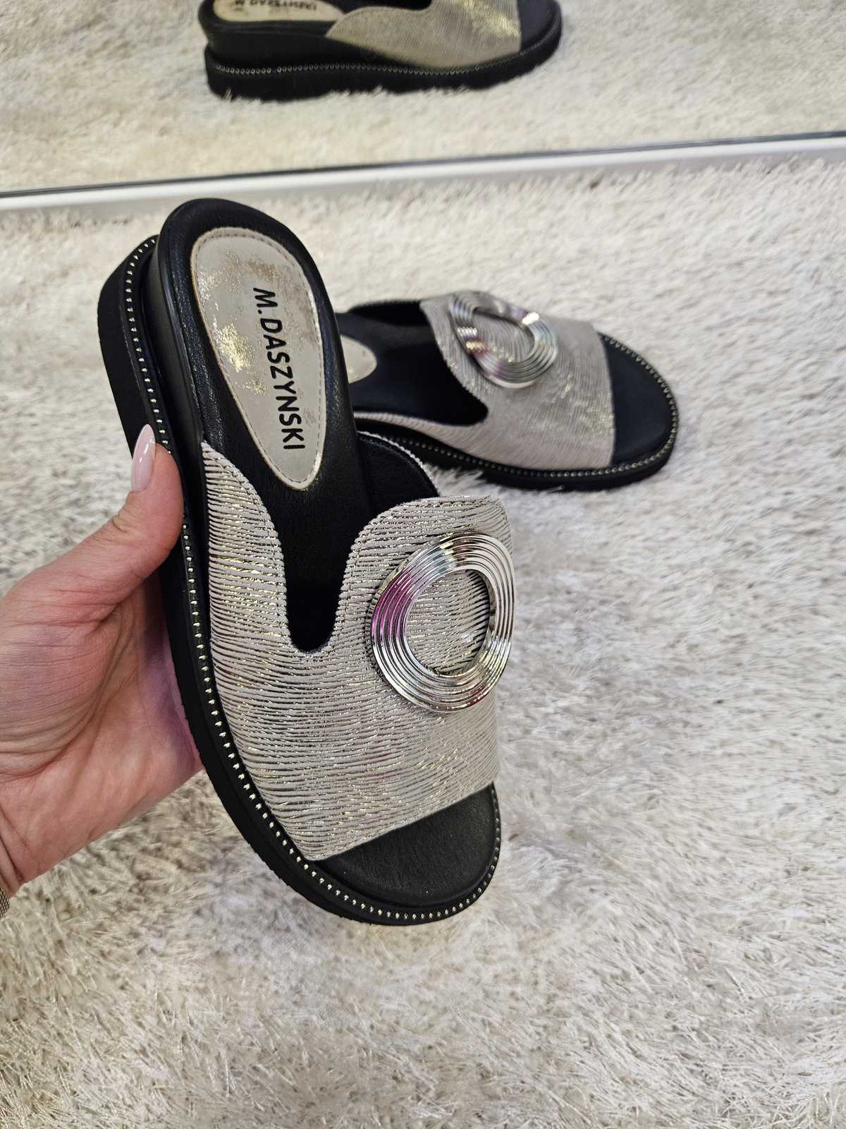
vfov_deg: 73.9
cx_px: 423
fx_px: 749
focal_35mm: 23
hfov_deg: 58.9
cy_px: 564
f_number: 1.8
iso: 400
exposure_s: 1/100
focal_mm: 5.4
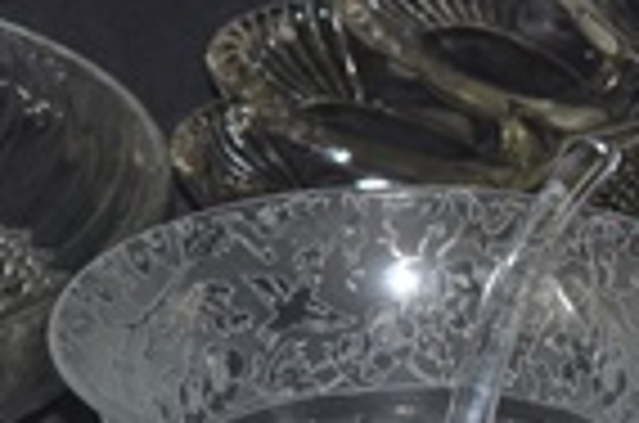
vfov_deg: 3.2
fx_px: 7509
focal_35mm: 424
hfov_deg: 4.8
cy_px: 268
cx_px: 1206
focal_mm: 40
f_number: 8
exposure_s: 1/60
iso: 250
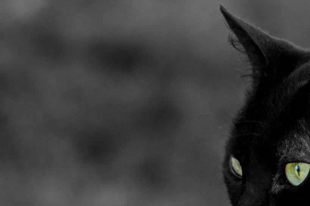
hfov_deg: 4.4
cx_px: 258
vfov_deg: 2.9
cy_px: 147
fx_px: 4043
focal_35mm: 470
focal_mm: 125
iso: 800
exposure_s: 1/60
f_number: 5.6
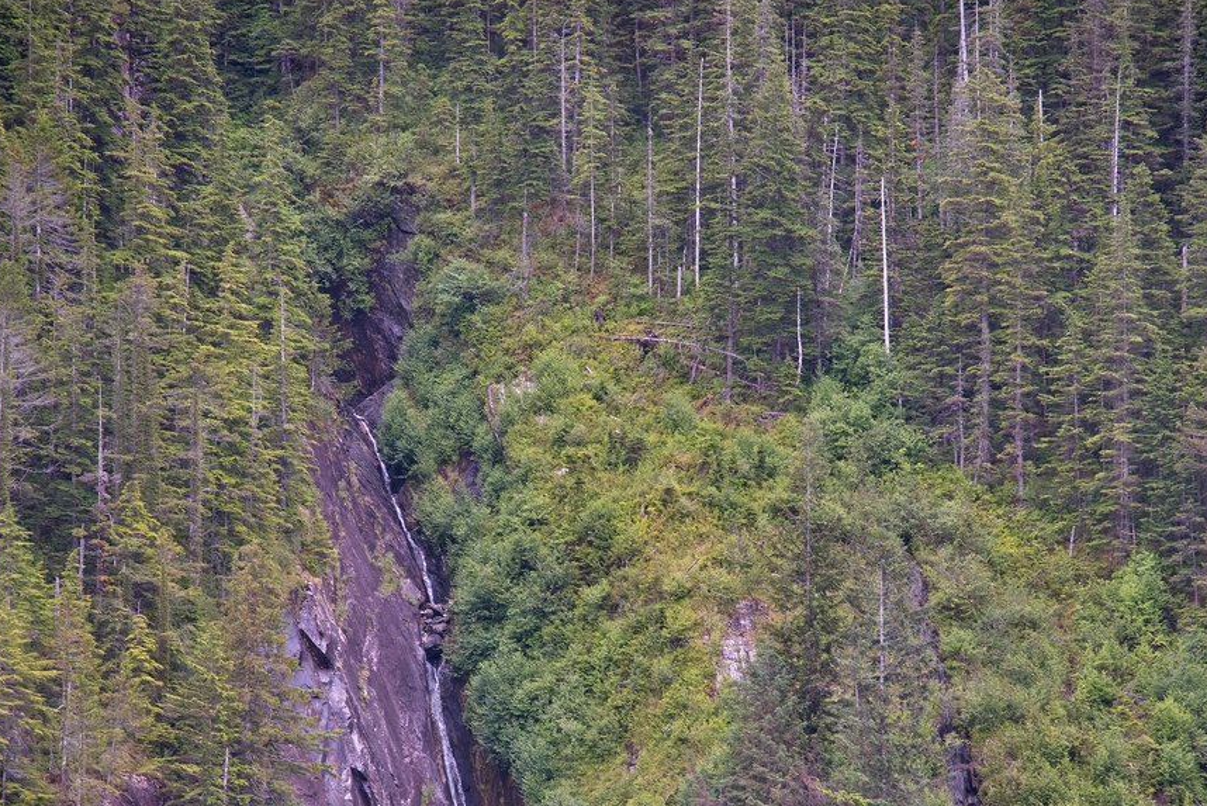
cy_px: 506
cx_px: 636
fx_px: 6004
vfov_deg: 7.7
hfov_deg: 11.5
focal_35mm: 179
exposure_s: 1/250
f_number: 4
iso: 320
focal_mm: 120
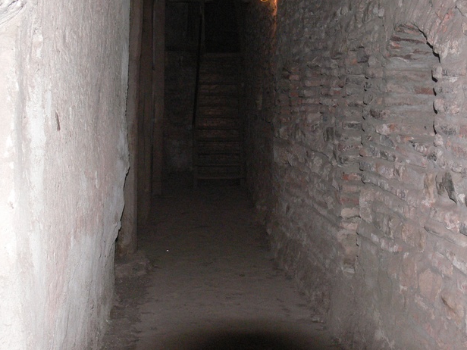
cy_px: 148
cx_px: 259
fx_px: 607
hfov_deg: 42.0
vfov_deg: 32.1
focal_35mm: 45
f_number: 2.8
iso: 320
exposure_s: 1/30
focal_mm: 7.4
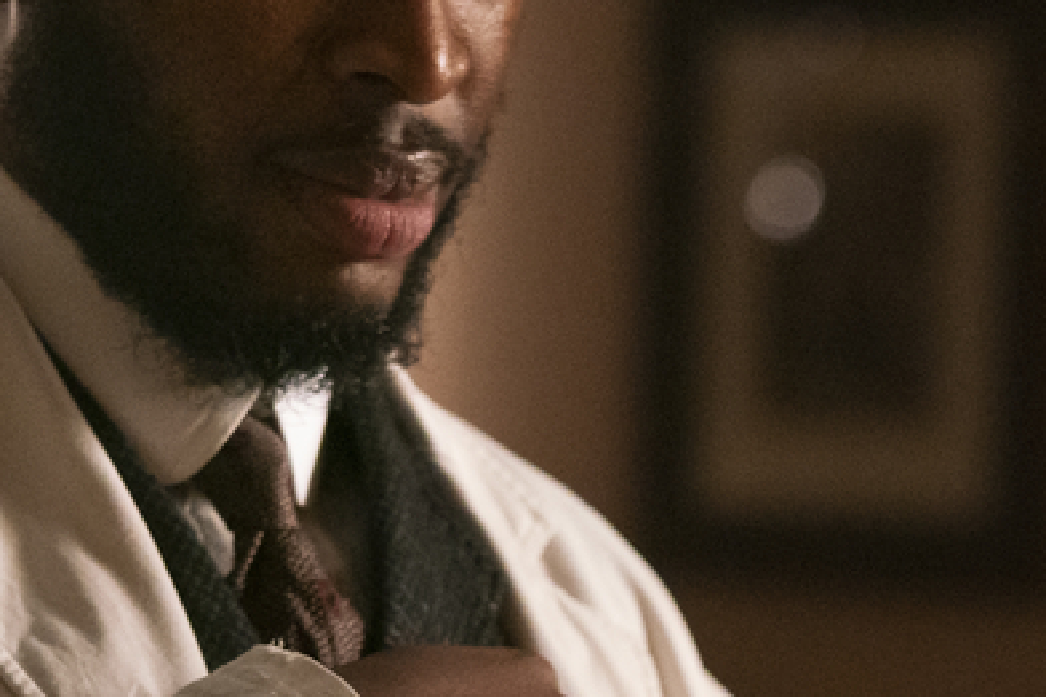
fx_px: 10571
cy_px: 674
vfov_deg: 3.8
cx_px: 1171
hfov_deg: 5.6
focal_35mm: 364
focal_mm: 90
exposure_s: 1/100
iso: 3200
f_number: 2.8
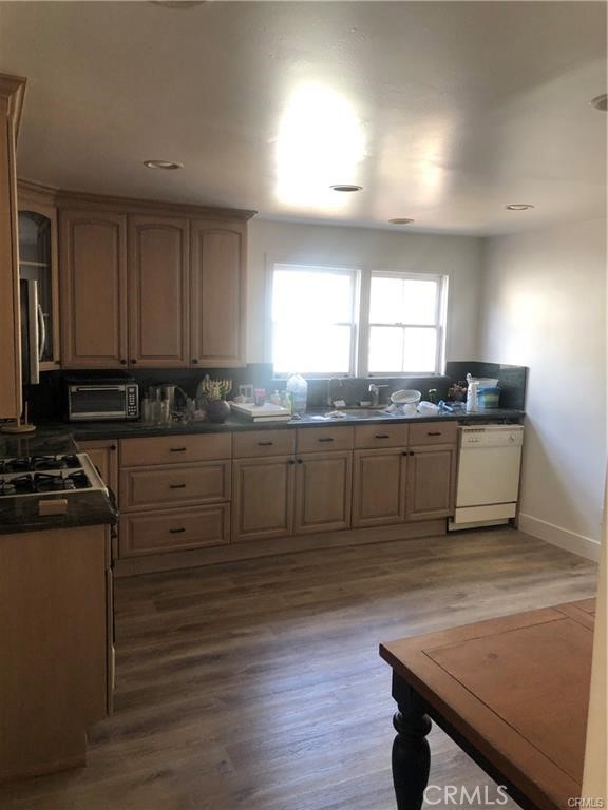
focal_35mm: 28
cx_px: 304
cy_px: 405
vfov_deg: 63.4
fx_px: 656
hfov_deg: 49.7
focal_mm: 3.99
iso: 25
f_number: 1.8
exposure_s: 1/30
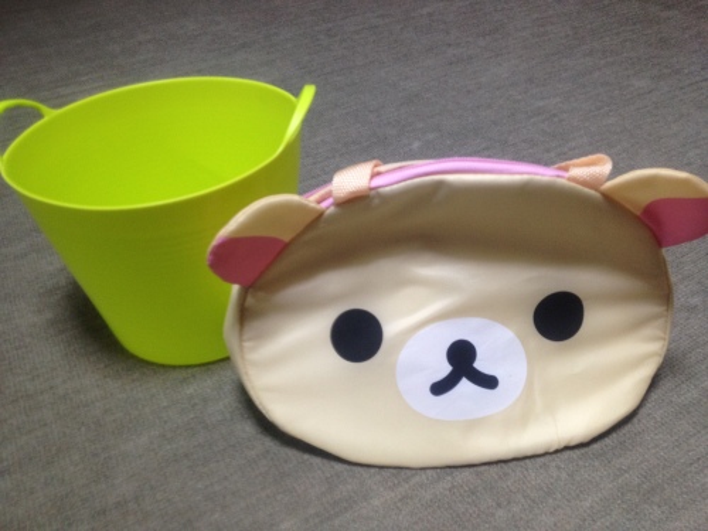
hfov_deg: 52.6
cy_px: 266
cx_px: 354
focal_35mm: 35
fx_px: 716
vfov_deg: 40.7
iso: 125
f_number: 2.4
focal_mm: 4.28
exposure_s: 1/20
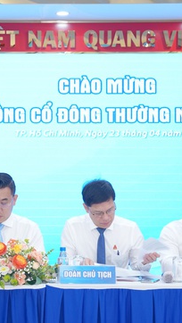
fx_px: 951
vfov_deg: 19.3
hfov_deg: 10.9
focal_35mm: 111
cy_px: 169
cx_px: 63
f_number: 5
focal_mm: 60
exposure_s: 1/80
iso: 1000
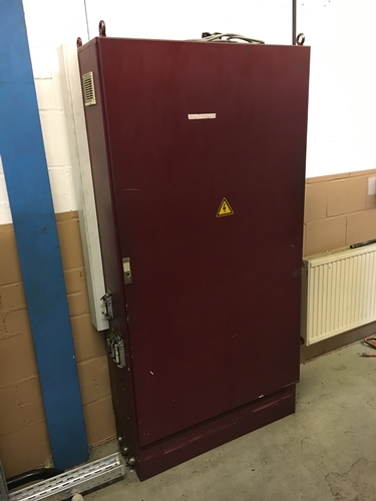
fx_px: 420
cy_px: 250
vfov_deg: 61.7
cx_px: 188
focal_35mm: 29
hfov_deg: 48.2
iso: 200
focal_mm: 4.15
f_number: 2.2
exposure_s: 1/25
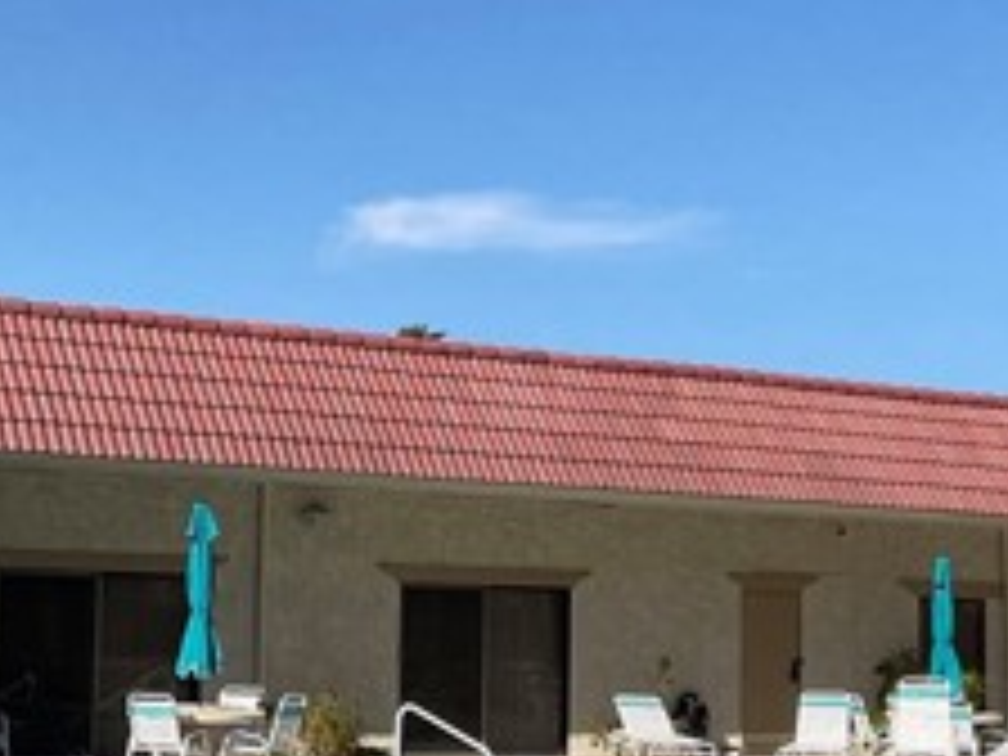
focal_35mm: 83
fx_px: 2417
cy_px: 392
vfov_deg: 17.8
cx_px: 338
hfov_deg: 23.5
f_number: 1.8
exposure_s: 1/2667
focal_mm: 3
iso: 16
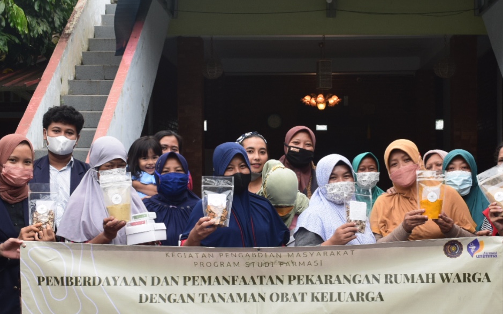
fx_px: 903
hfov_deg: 31.0
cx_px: 306
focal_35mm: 66
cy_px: 224
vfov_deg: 19.6
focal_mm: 25
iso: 400
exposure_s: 1/80
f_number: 8
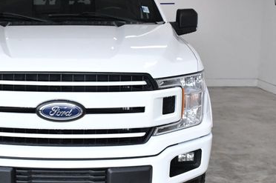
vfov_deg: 21.8
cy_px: 92
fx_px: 475
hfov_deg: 31.5
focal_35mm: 62
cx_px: 53
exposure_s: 1/400
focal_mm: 24
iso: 2500
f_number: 10
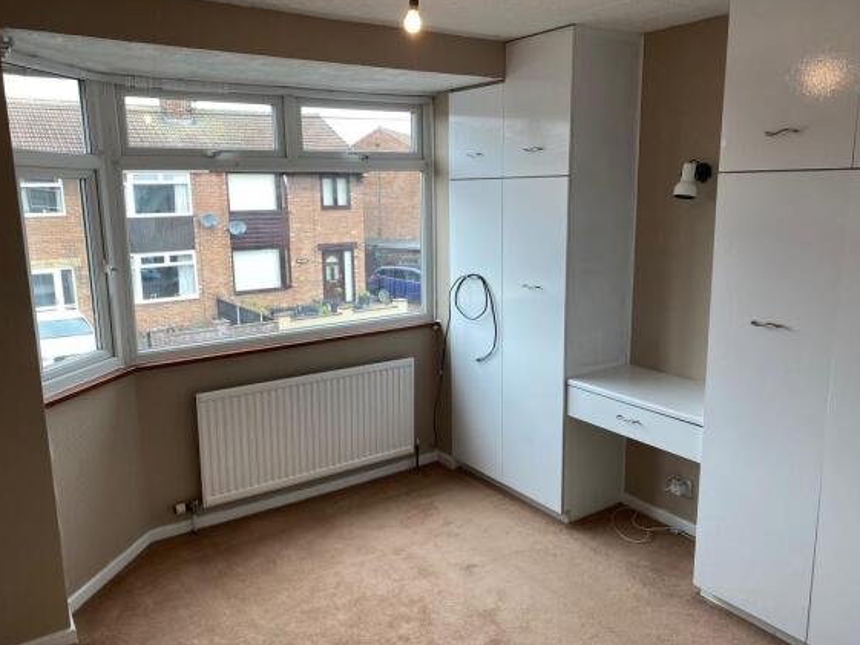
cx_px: 425
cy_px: 319
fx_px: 671
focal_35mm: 27
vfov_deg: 51.4
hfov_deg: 65.3
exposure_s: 1/100
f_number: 1.8
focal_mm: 4.25
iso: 40
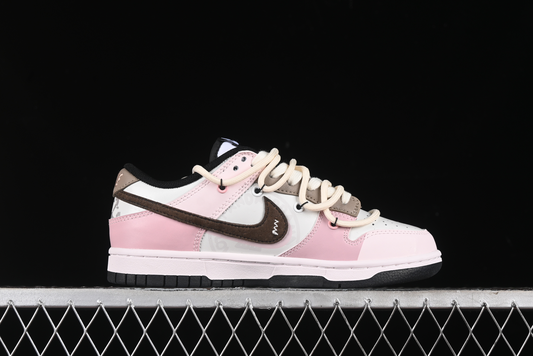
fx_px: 1110
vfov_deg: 18.2
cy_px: 178
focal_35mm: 75
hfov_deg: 27.0
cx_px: 266
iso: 160
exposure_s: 1/80
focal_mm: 50
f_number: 8
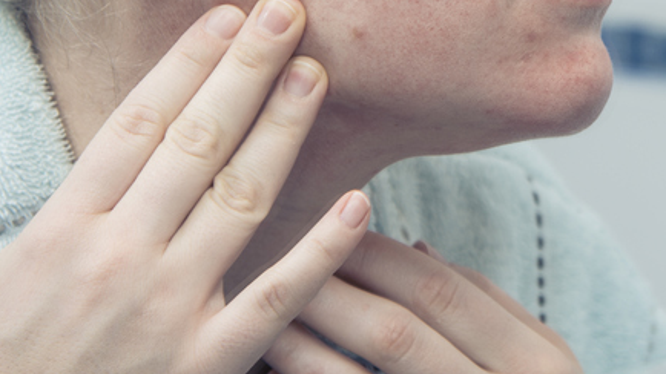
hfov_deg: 9.4
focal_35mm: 227
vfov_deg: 5.3
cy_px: -41
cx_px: 706
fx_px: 4008
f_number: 4.5
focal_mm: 75
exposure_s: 1/125
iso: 100
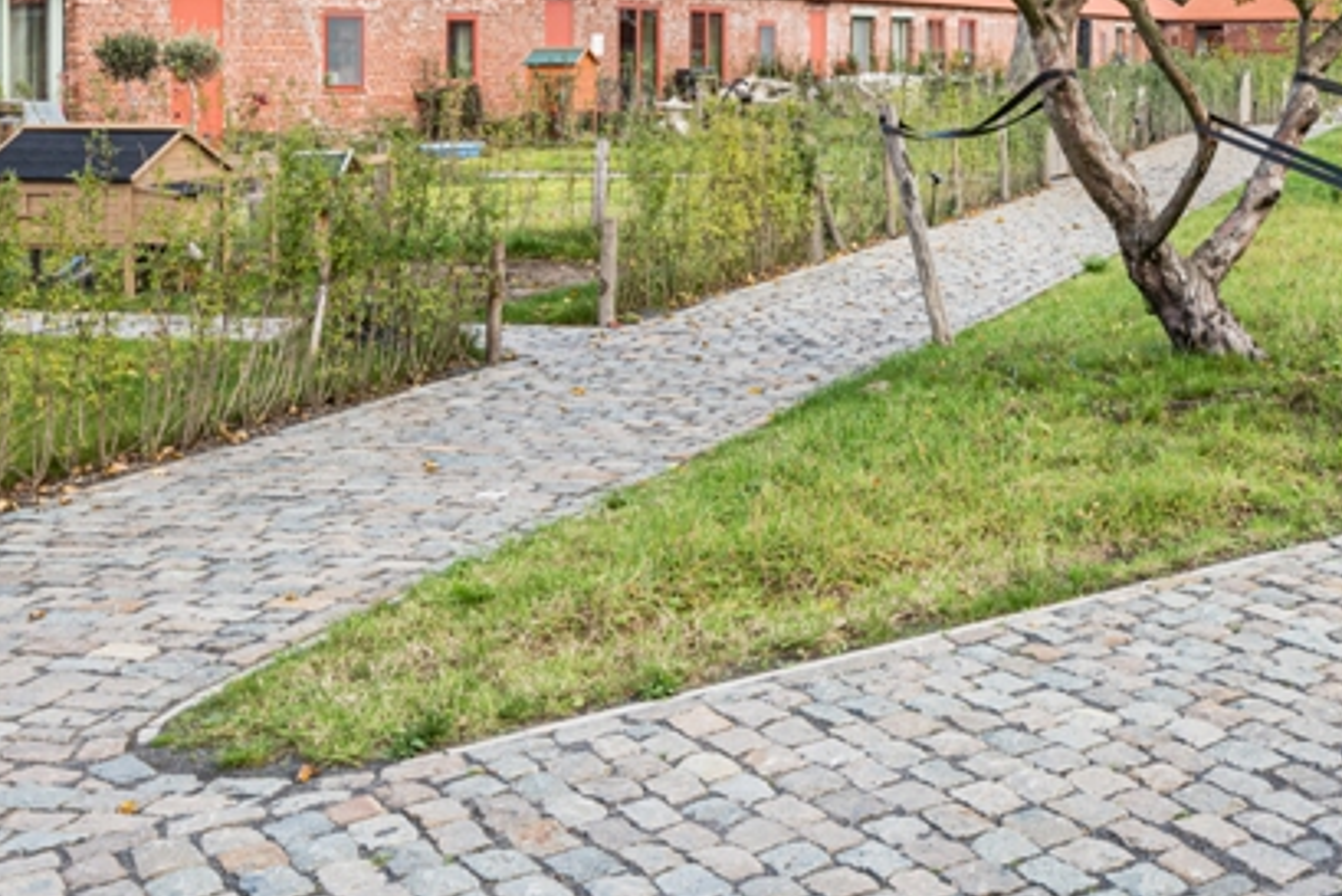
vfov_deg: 25.4
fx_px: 1864
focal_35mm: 50
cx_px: 1357
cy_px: -36
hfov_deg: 35.6
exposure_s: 1/50
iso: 400
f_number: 14
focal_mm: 20
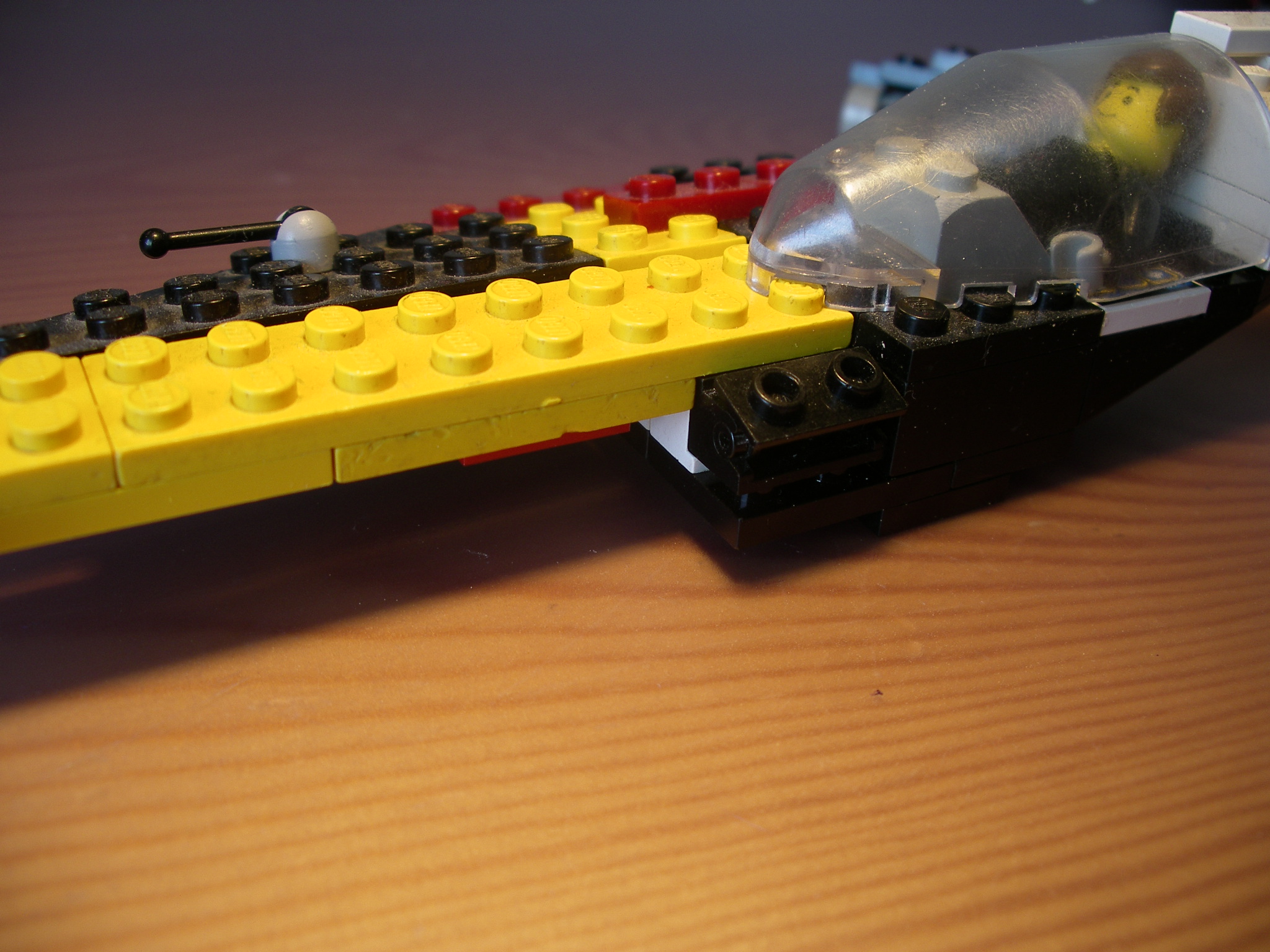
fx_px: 1357
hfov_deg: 50.1
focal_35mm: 37
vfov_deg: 38.7
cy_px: 476
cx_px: 635
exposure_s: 1/160
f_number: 3.2
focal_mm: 7.8
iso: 80
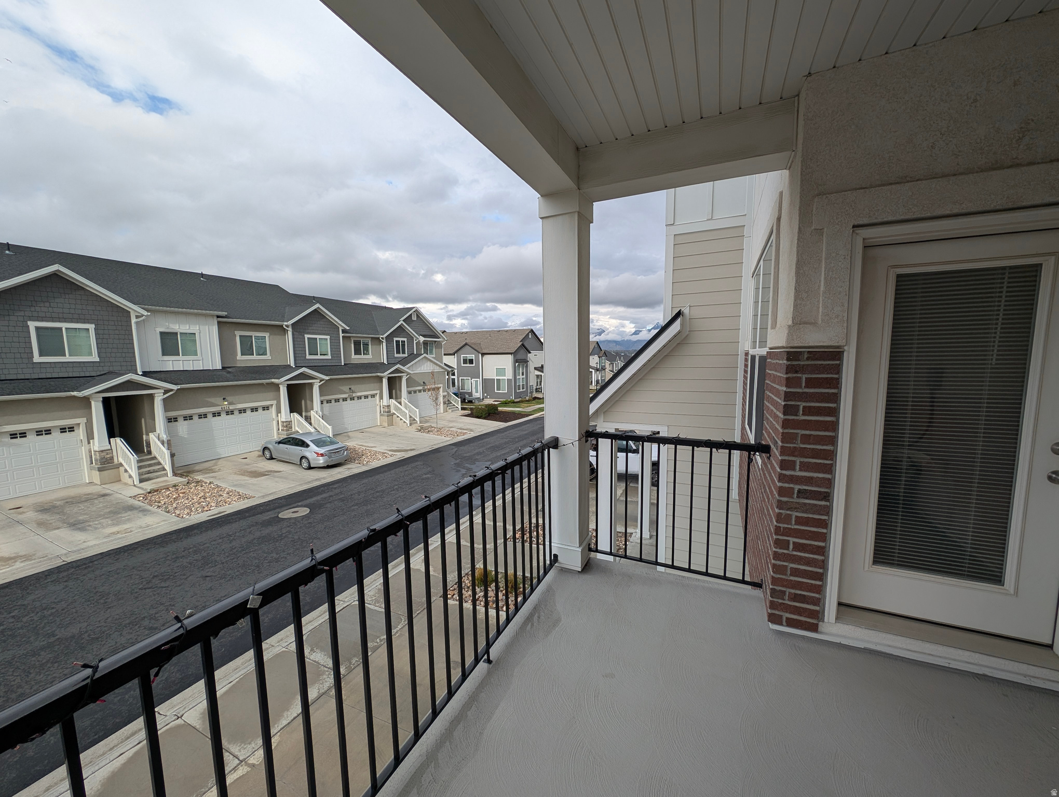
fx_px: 368
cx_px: 530
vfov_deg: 94.6
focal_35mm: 12
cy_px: 398
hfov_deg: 110.5
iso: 40
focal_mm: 2.23
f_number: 1.95
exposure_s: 1/1016
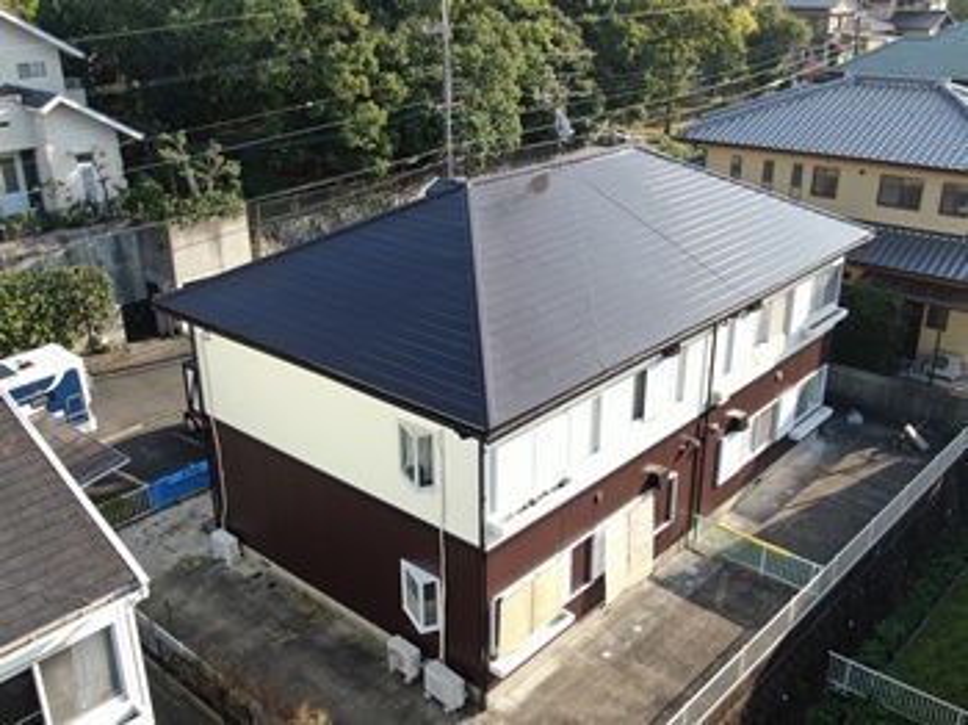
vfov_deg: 40.7
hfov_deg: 52.7
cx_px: 484
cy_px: 362
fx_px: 978
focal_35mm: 35
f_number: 3.3
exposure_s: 1/320
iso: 100
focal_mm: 5.94
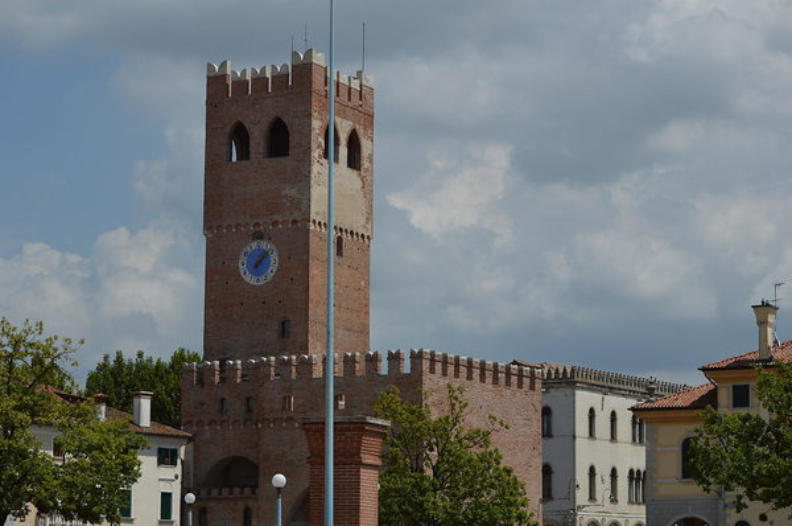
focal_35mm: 93
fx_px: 2043
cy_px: 263
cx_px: 396
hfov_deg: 21.9
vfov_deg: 14.7
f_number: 8
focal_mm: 62
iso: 100
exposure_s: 1/1250
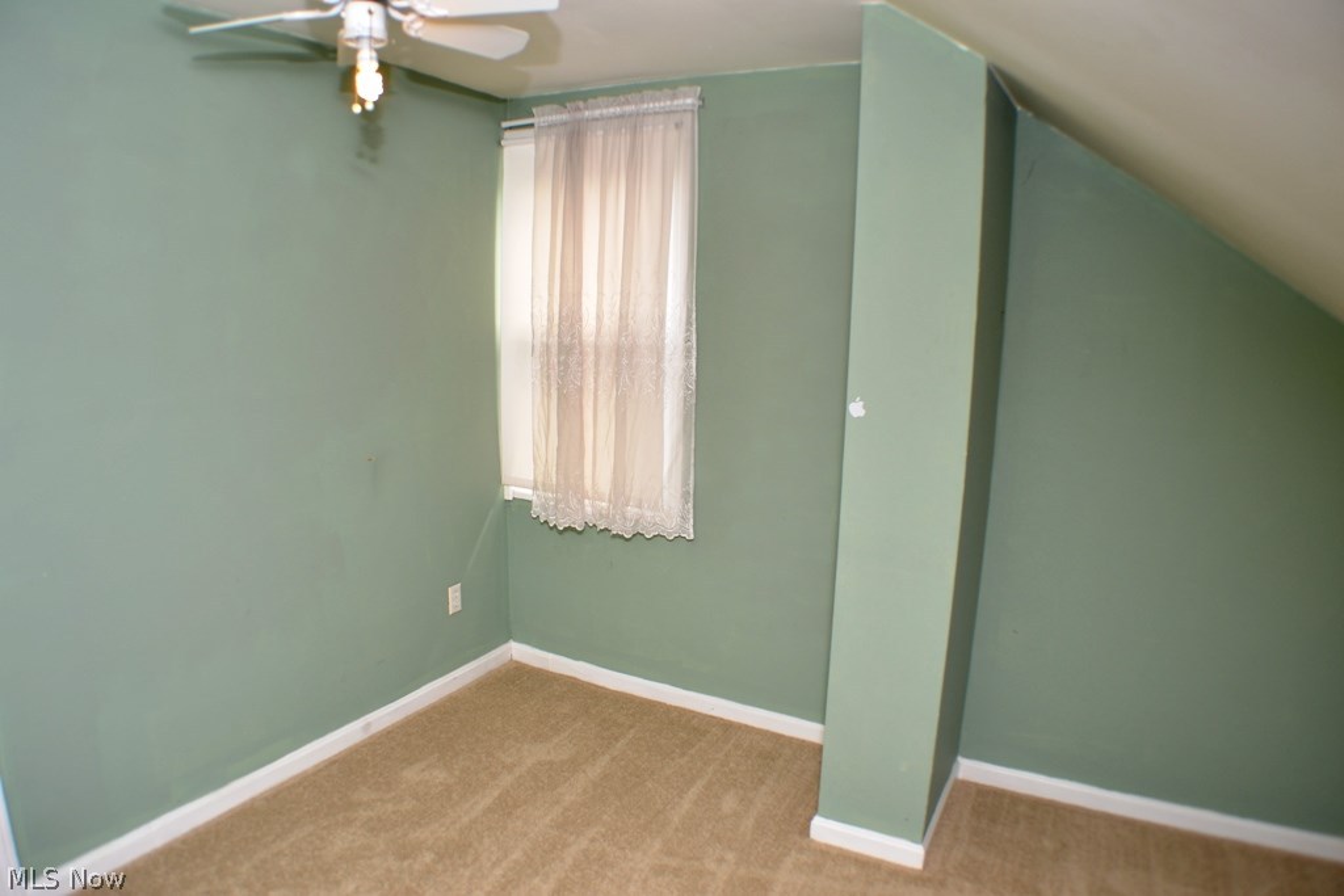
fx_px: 1008
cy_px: 448
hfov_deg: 67.4
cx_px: 672
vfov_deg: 47.9
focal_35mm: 27
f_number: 4
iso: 100
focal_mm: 18
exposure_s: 1/60
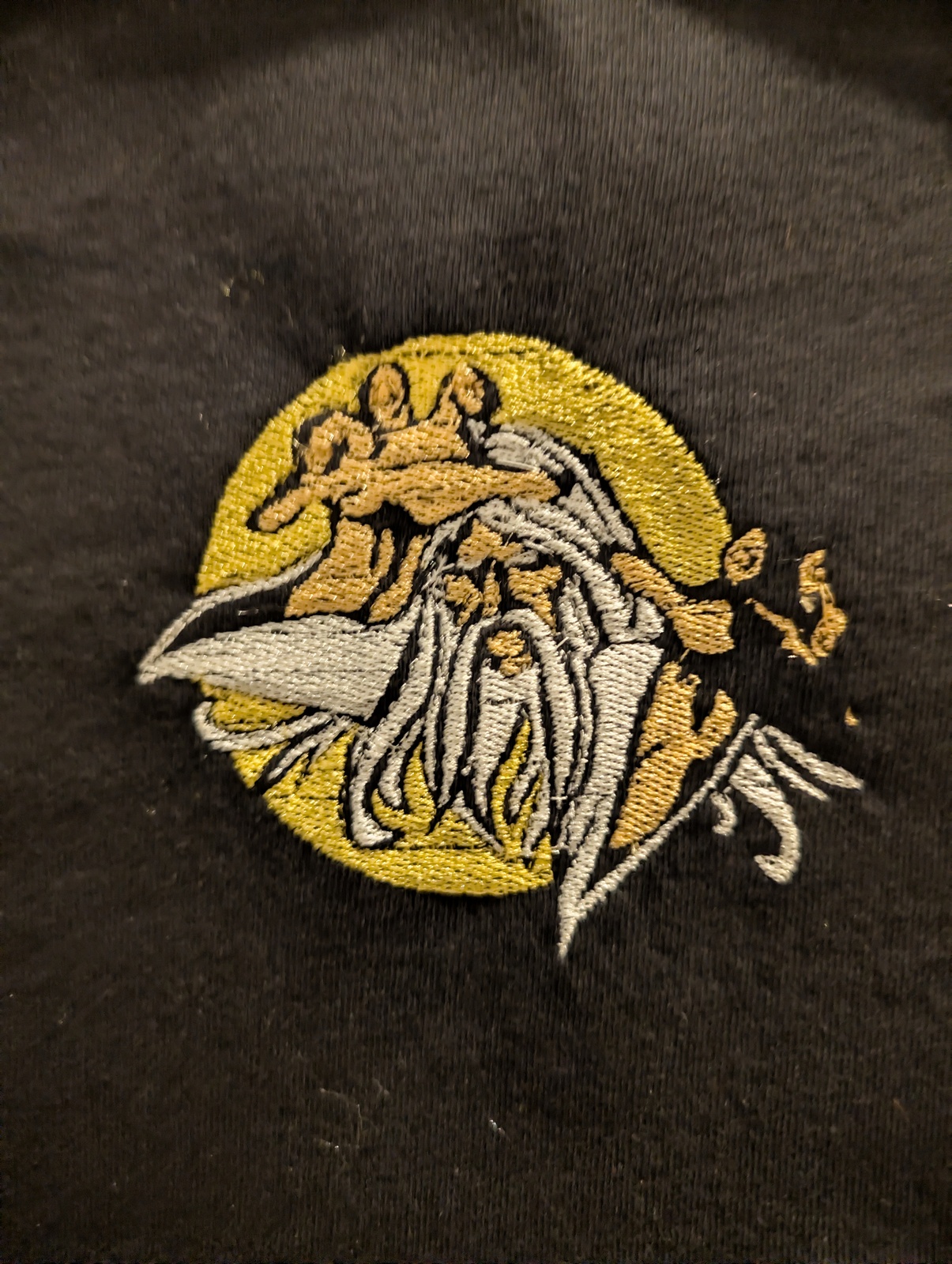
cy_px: 632
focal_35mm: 24
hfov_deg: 56.9
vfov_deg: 71.5
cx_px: 476
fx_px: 878
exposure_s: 1/20.7
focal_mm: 6.9
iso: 1237
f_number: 1.68
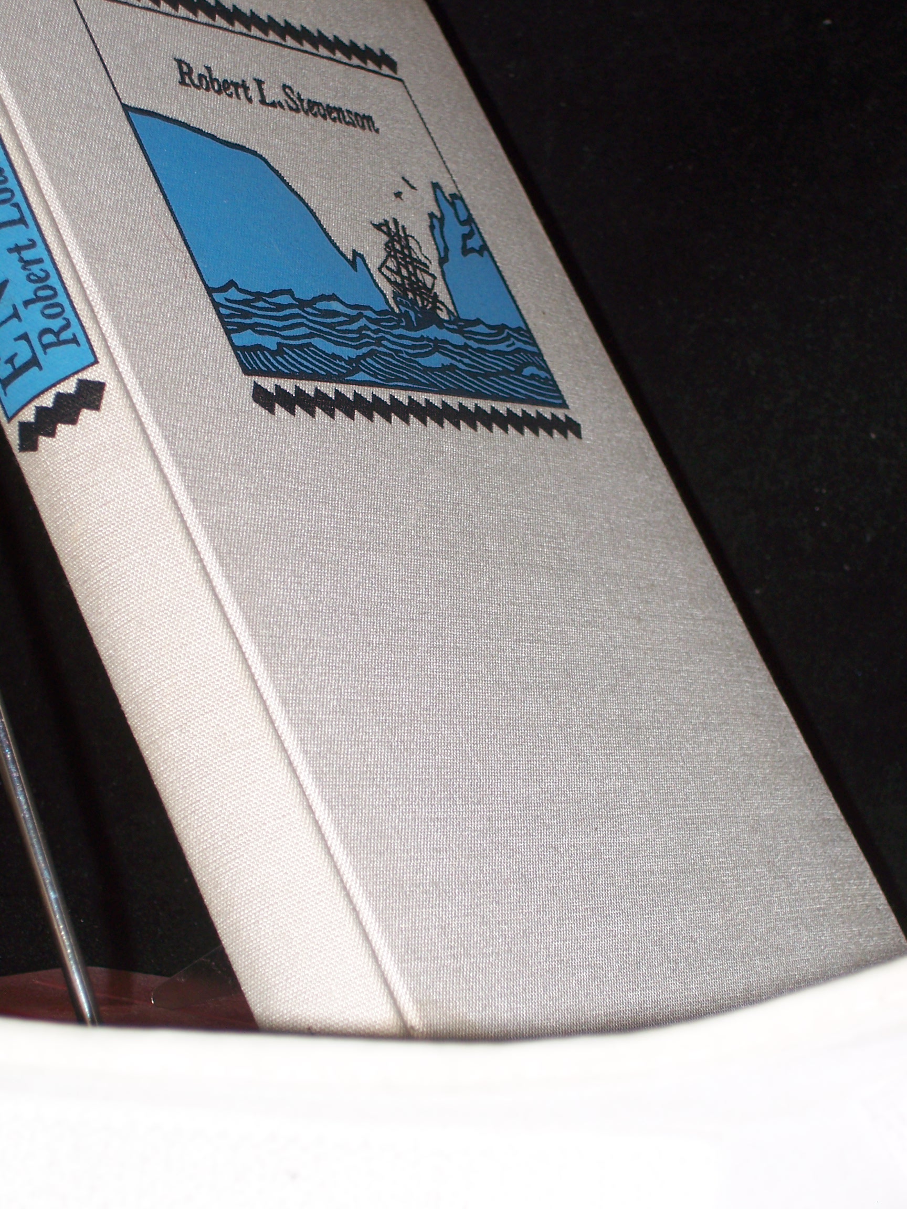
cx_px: 454
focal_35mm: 82
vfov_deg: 23.8
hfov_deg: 18.0
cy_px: 604
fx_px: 2865
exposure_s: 1/80
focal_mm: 13.6
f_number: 4
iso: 80
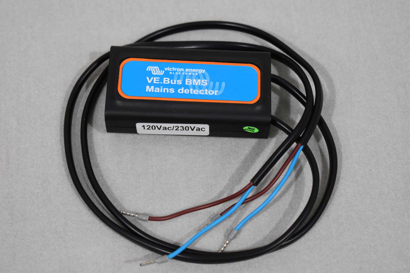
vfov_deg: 18.2
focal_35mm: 75
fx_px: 854
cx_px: 205
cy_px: 136
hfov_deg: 27.0
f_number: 5.6
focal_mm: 50
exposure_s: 1/160
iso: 800
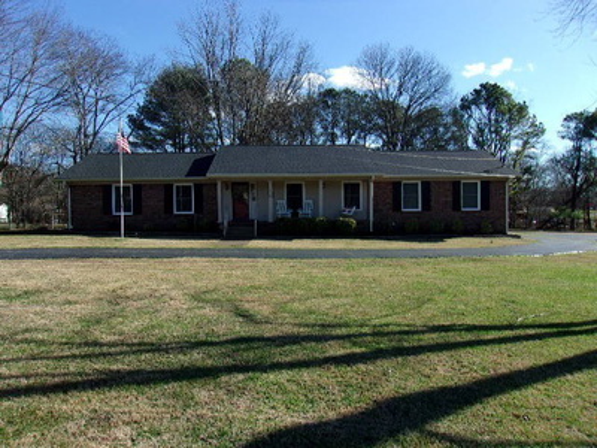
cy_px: 224
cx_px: 298
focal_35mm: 27
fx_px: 466
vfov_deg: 51.4
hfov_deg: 65.3
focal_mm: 4.9
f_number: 10.4
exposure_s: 1/70
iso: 80
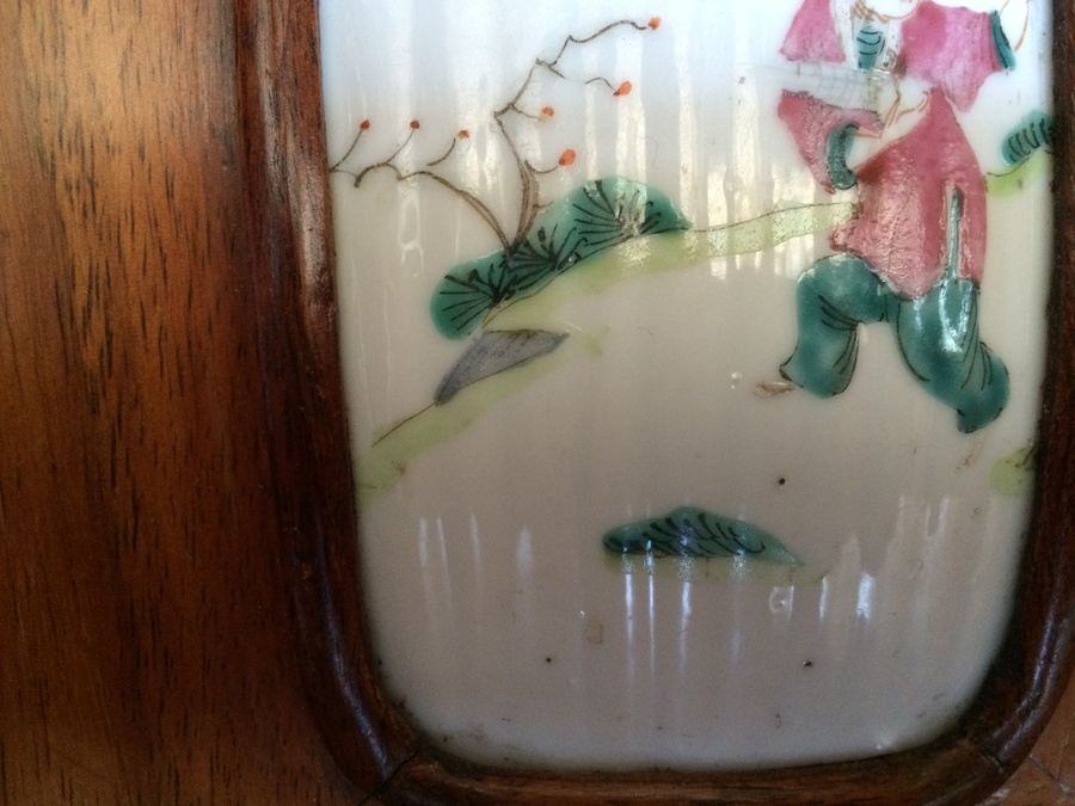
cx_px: 538
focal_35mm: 30
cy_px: 403
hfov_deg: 60.0
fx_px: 932
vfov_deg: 46.8
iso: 320
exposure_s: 1/17
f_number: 2.2
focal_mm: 4.12
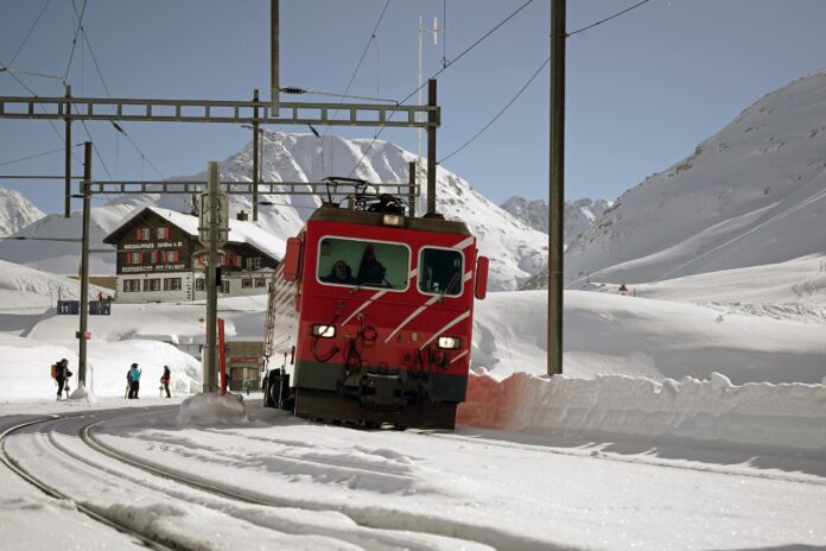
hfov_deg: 28.8
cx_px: 413
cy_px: 276
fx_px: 1606
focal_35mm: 70
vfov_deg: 19.5
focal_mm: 70
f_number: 5.6
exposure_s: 1/2000
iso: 100
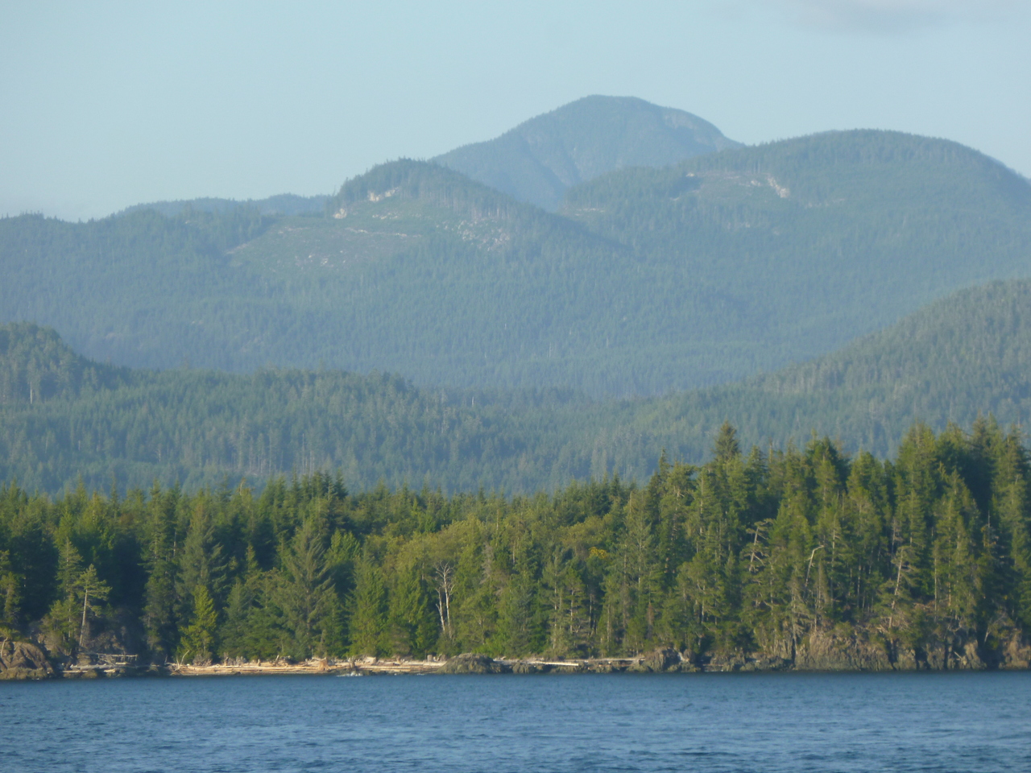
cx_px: 516
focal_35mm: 213
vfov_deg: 7.0
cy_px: 386
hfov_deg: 9.3
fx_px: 6344
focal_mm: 36
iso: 80
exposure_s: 1/125
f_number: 5.9
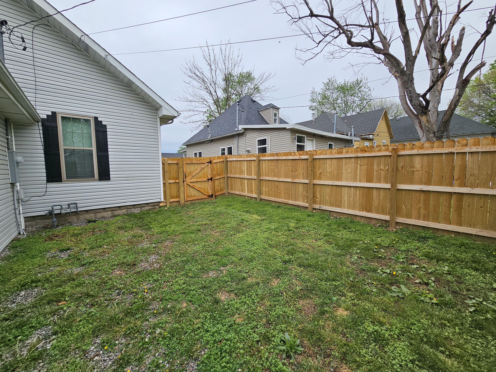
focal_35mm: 13
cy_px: 186
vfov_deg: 89.9
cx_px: 248
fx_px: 186
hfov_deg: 106.2
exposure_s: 1/324
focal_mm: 2.2
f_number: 2.2
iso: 50
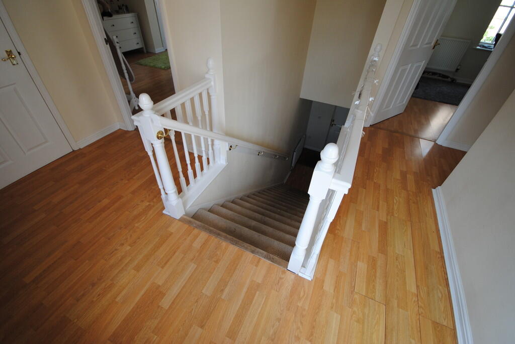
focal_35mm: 15
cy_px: 172
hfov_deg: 100.3
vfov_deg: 77.5
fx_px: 215
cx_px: 258
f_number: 4
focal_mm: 10
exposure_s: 1/60
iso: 200
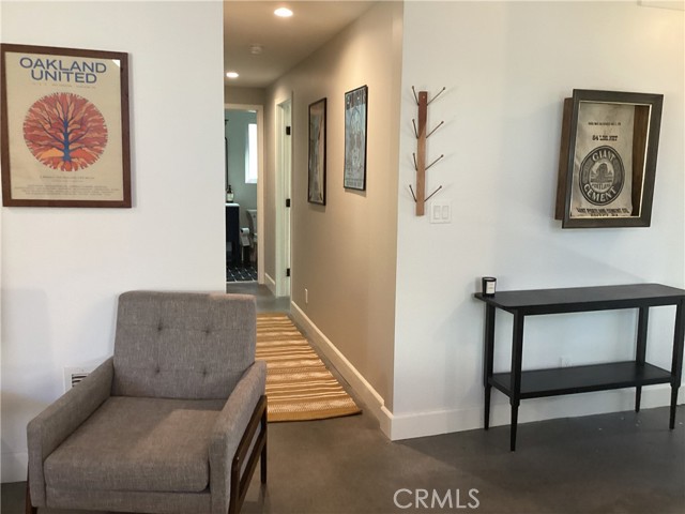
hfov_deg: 58.4
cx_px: 342
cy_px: 257
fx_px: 613
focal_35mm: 31
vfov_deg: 45.4
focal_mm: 3.3
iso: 250
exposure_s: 1/60
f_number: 2.4
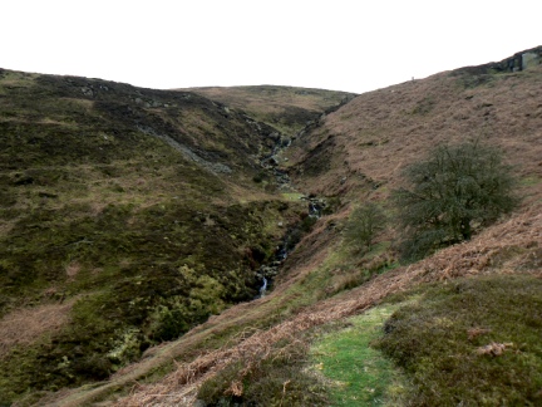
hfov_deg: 51.4
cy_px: 204
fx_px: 564
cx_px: 271
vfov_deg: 39.7
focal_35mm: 36
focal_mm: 6
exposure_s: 1/100
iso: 80
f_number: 4.5
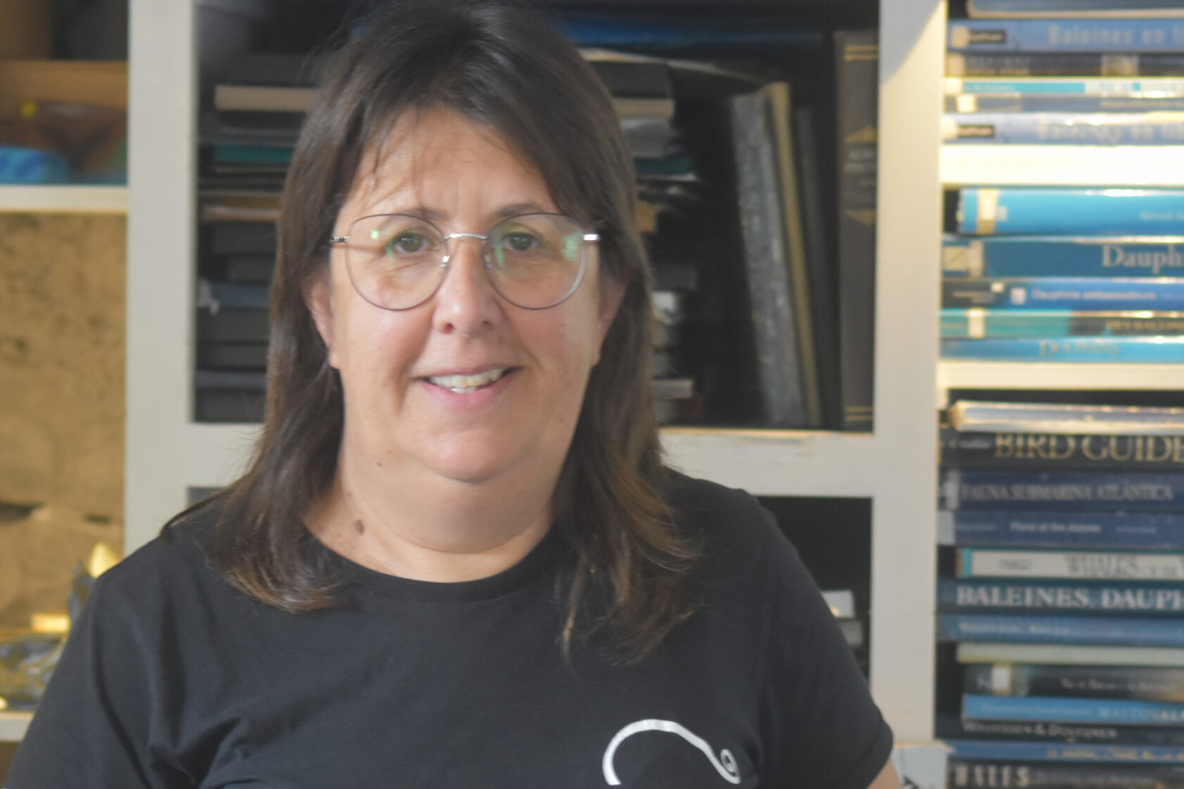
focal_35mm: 196
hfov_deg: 10.5
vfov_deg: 7.0
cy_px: 538
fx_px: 6445
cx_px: 462
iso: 1600
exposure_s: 1/30
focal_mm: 86
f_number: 4
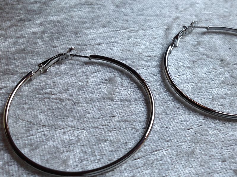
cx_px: 148
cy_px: 91
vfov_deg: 32.8
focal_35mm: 44
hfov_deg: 42.7
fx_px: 301
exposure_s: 1/40
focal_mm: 4.28
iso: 50
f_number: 2.4
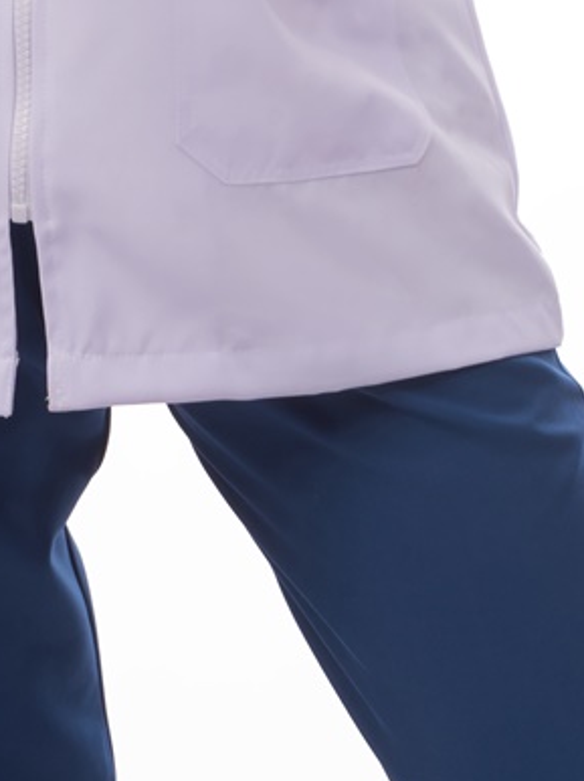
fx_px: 4797
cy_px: -720
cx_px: 174
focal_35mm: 213
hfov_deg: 7.0
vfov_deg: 8.8
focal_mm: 57
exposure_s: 1/125
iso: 100
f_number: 14
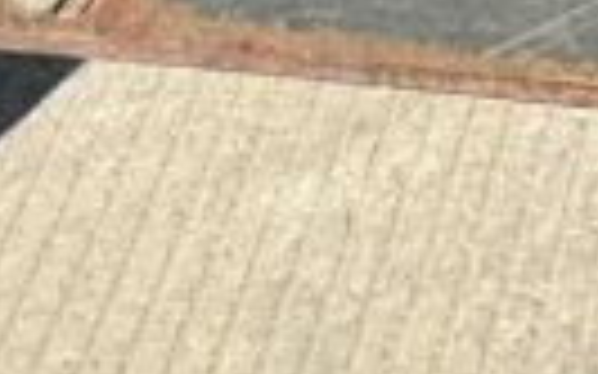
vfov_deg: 5.4
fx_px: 3714
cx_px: 922
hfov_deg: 9.0
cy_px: -694
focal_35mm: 228
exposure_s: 1/781
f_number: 1.8
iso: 25
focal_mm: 3
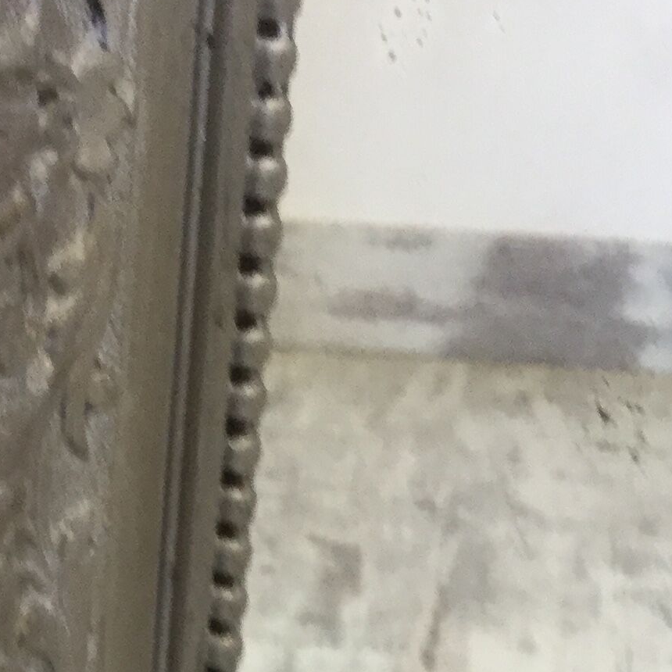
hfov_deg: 16.5
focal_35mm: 104
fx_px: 2284
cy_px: 1042
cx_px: 76
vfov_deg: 15.3
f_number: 2.4
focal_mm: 3.3
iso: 64
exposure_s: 1/33
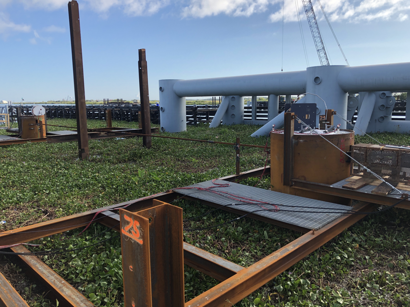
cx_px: 205
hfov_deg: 63.4
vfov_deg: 49.7
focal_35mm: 28
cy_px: 154
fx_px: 332
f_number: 1.8
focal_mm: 3.99
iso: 20
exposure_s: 1/979
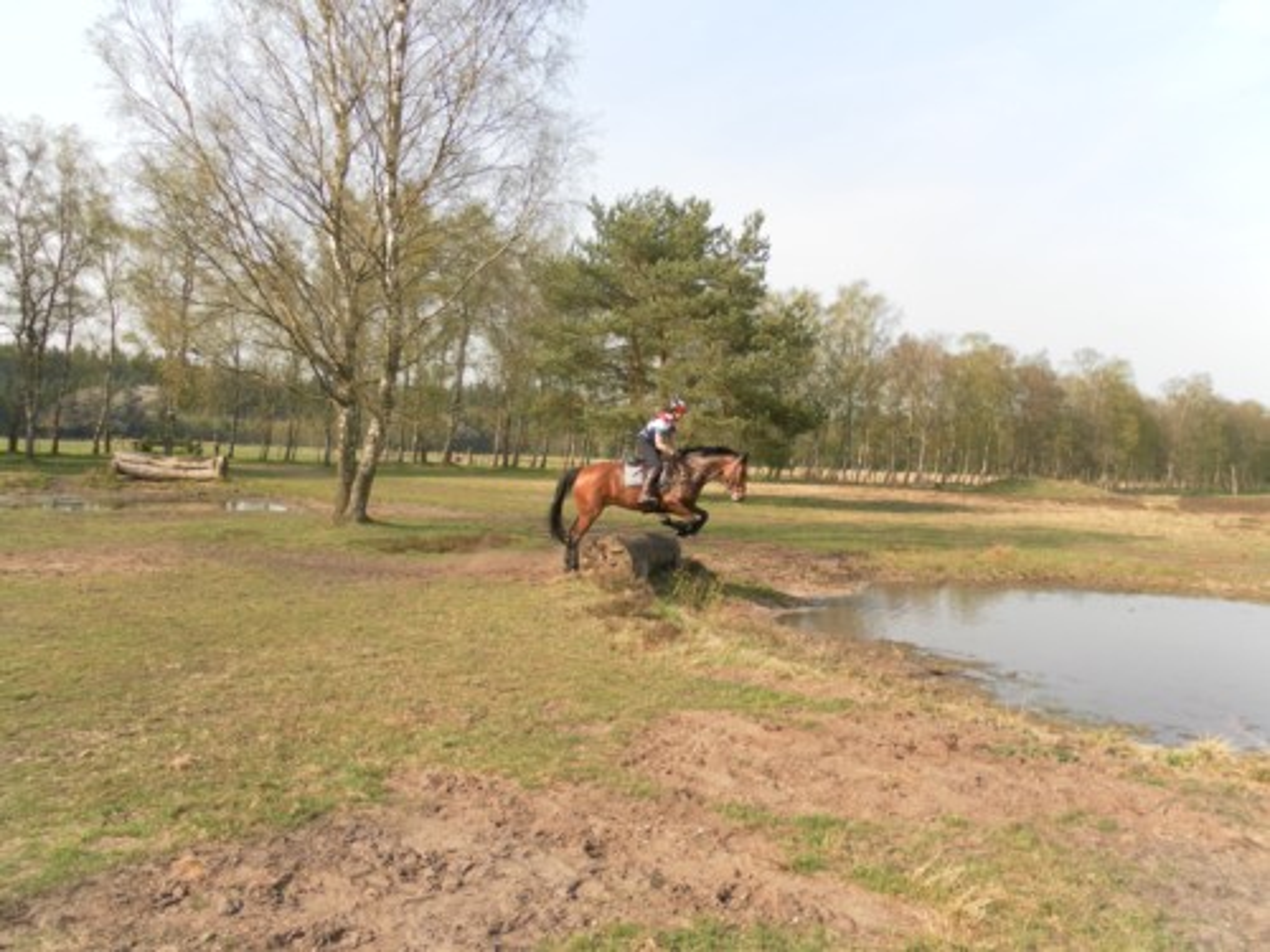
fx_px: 1027
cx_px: 635
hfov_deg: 63.4
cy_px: 476
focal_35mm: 28
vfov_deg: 49.7
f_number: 3.2
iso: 80
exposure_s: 1/400
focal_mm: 4.9
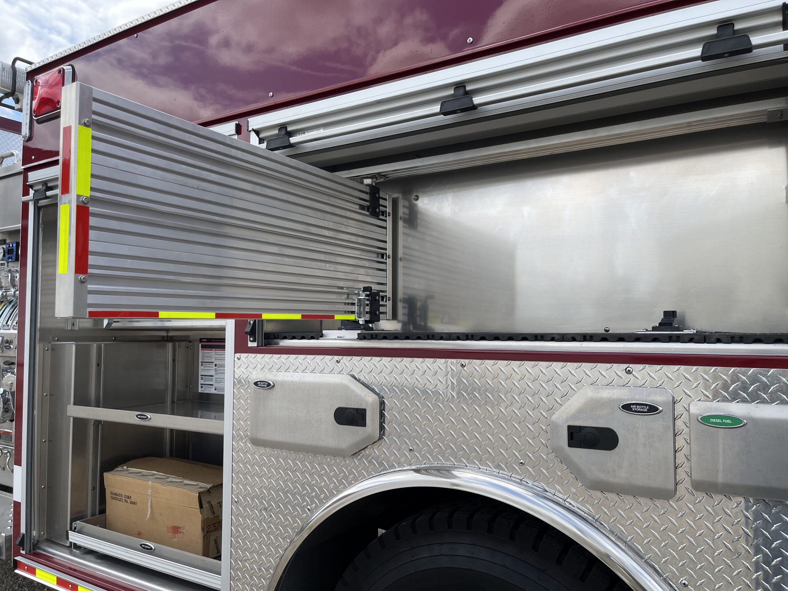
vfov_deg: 53.1
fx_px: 592
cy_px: 296
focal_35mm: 26
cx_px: 394
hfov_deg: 67.3
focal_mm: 5.1
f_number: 1.6
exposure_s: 1/1767
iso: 32
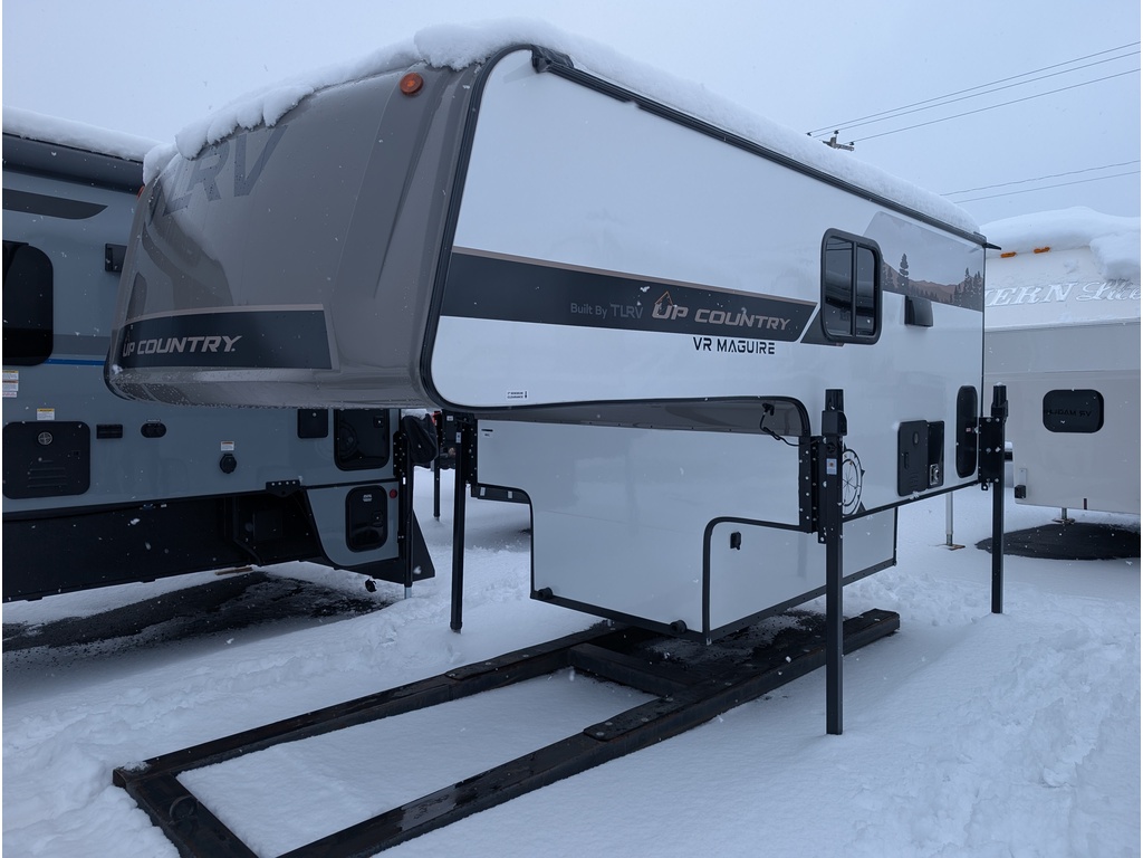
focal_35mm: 24
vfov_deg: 56.8
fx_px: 792
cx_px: 572
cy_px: 429
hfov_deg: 71.6
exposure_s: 1/1443
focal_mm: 6.9
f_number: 1.68
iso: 21
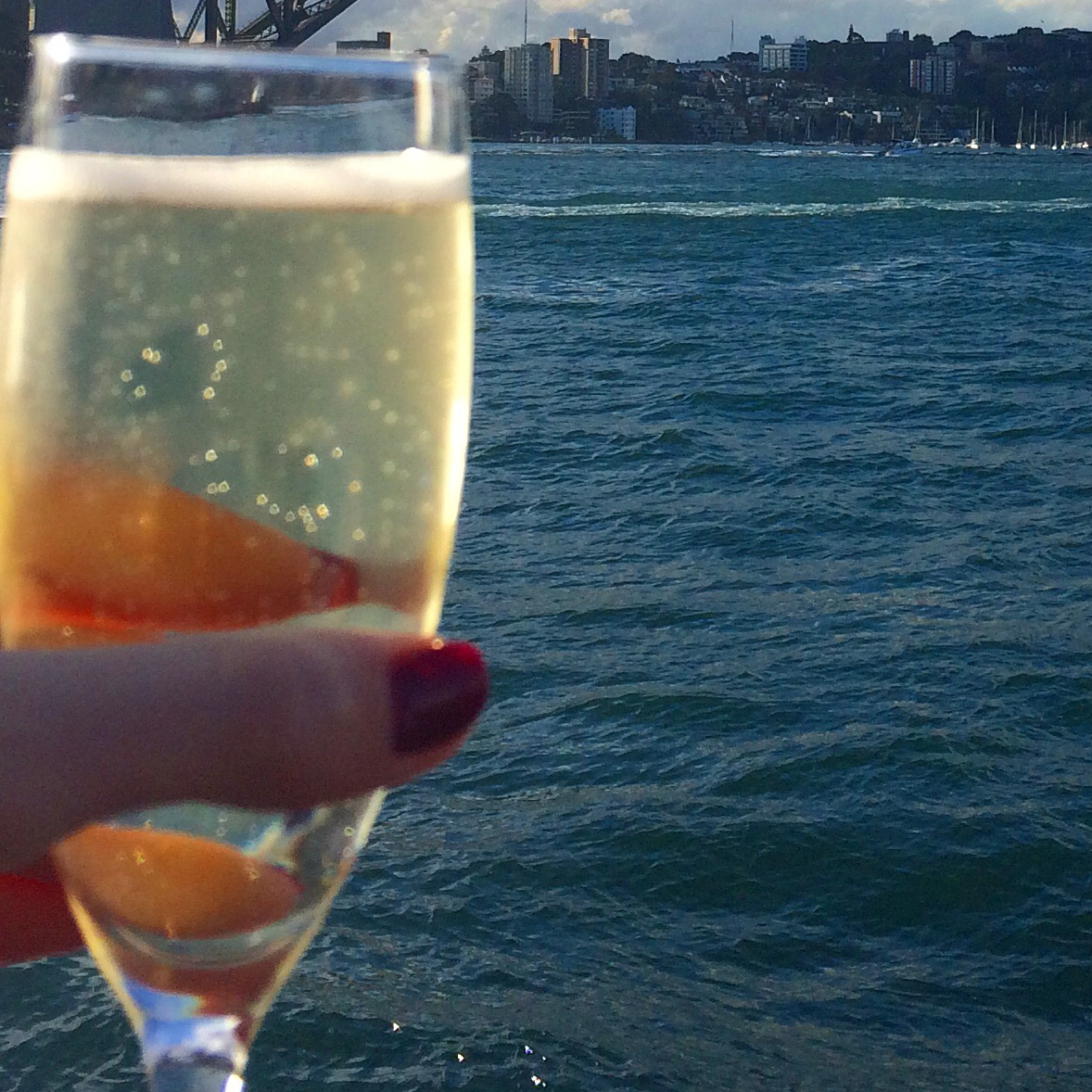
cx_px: 875
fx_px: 2534
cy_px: 17
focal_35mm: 71
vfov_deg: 23.4
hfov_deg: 23.9
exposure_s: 1/2740
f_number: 2.2
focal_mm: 4.15
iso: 32
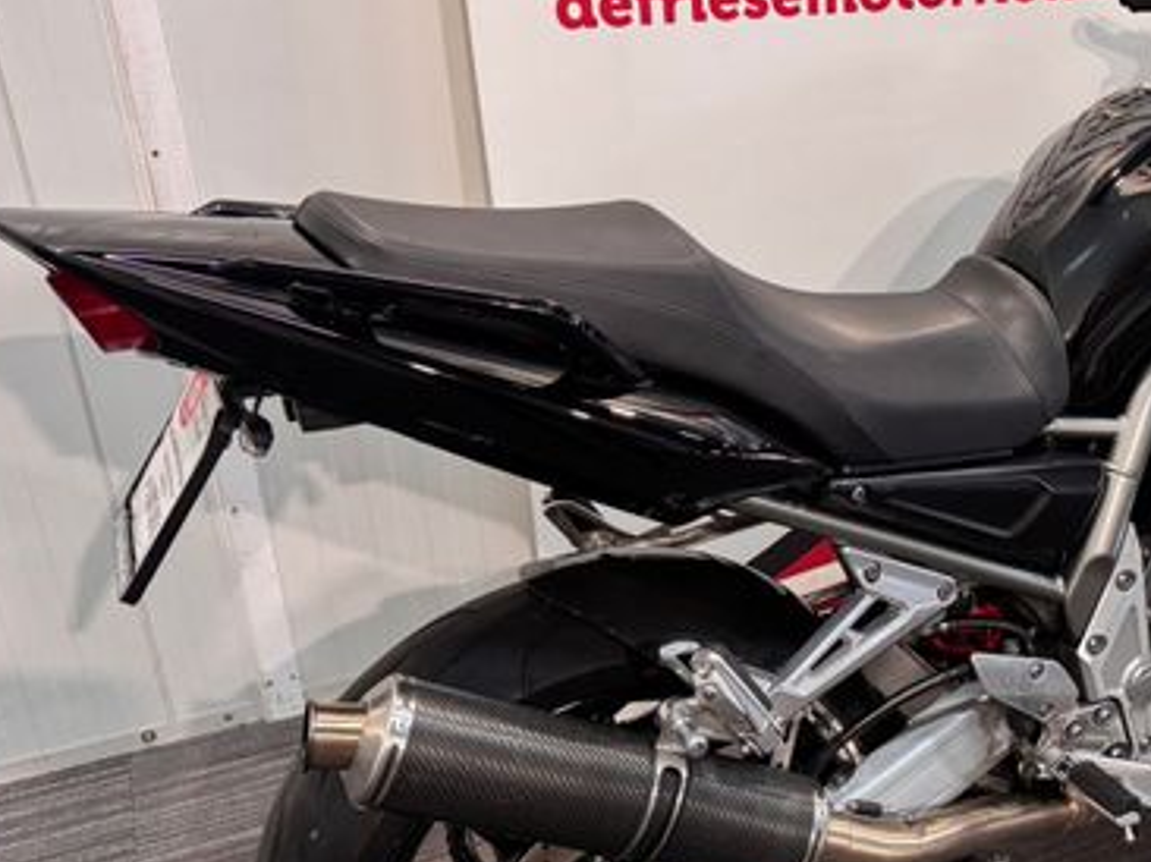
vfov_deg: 34.3
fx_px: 1396
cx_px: 912
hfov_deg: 42.9
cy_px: 447
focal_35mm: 42
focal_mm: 6.76
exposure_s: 1/50
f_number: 1.78
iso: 400
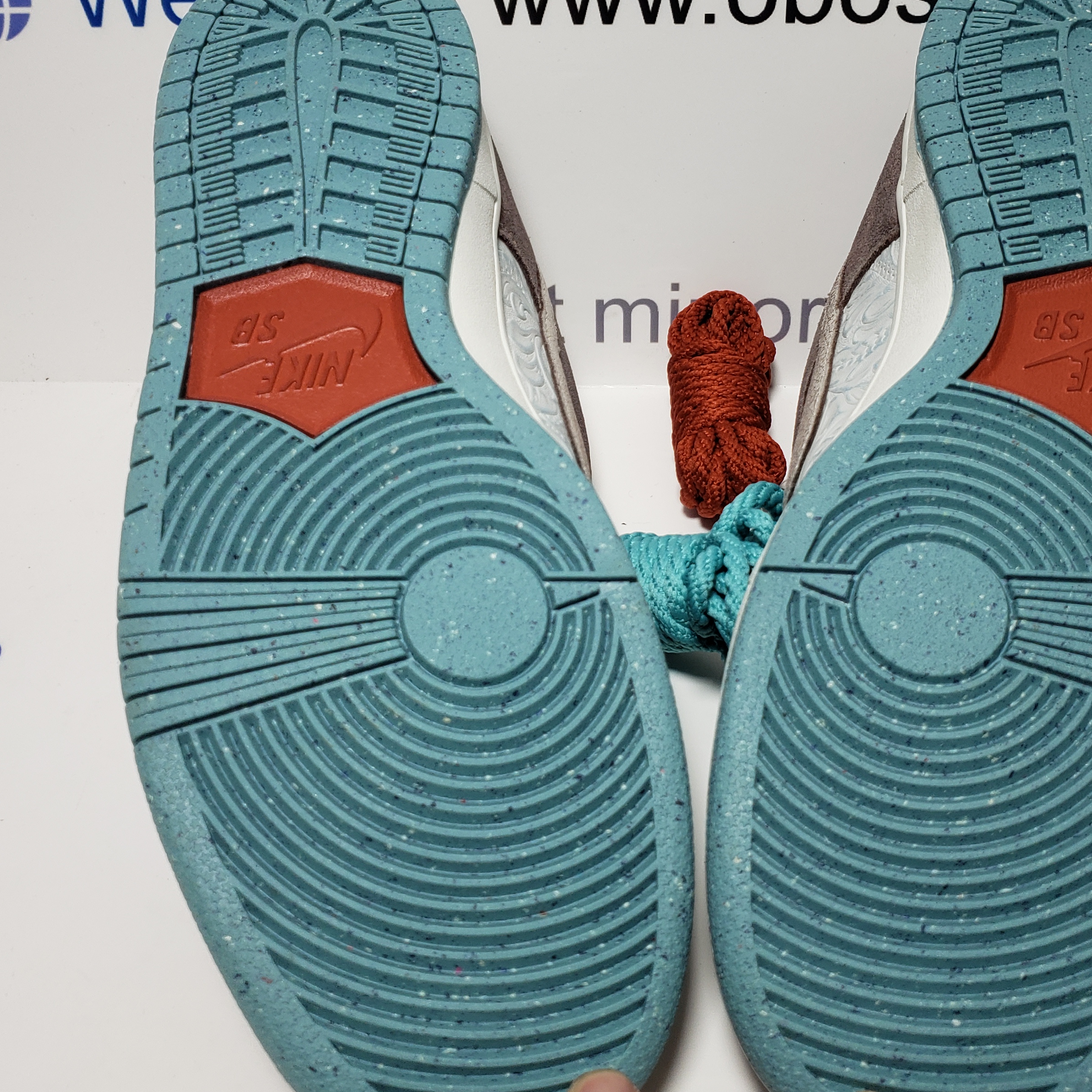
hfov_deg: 42.7
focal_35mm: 39
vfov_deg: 42.8
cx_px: 624
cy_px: 482
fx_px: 1392
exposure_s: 1/476
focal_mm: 4.3
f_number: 2.4
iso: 50
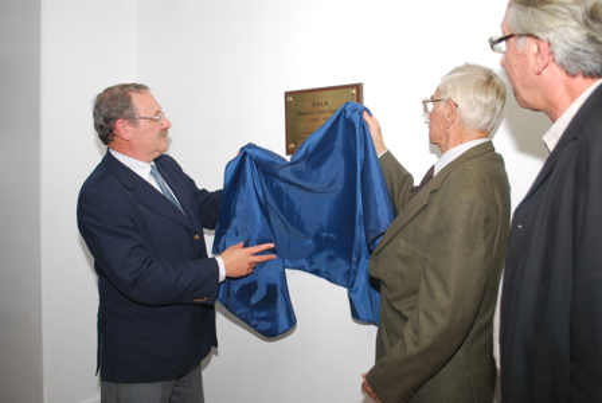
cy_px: 202
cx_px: 301
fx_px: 553
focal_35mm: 33
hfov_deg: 57.2
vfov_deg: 40.1
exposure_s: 1/60
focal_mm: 22
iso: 200
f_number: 4
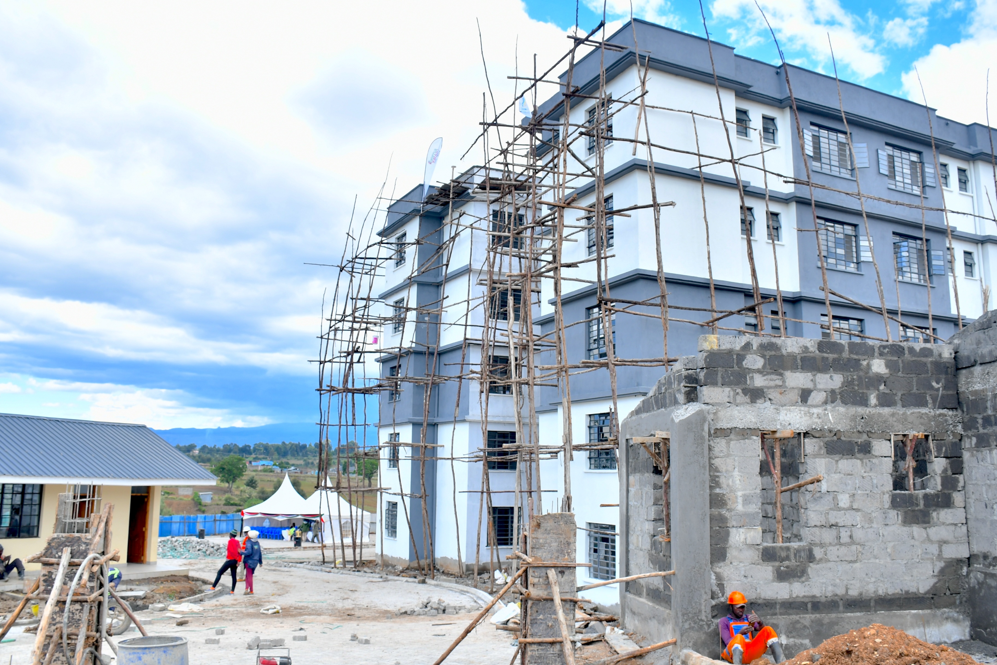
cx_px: 501
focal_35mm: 31
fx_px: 858
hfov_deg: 60.3
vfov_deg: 42.3
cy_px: 304
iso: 100
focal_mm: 18
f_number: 5.6
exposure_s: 1/250
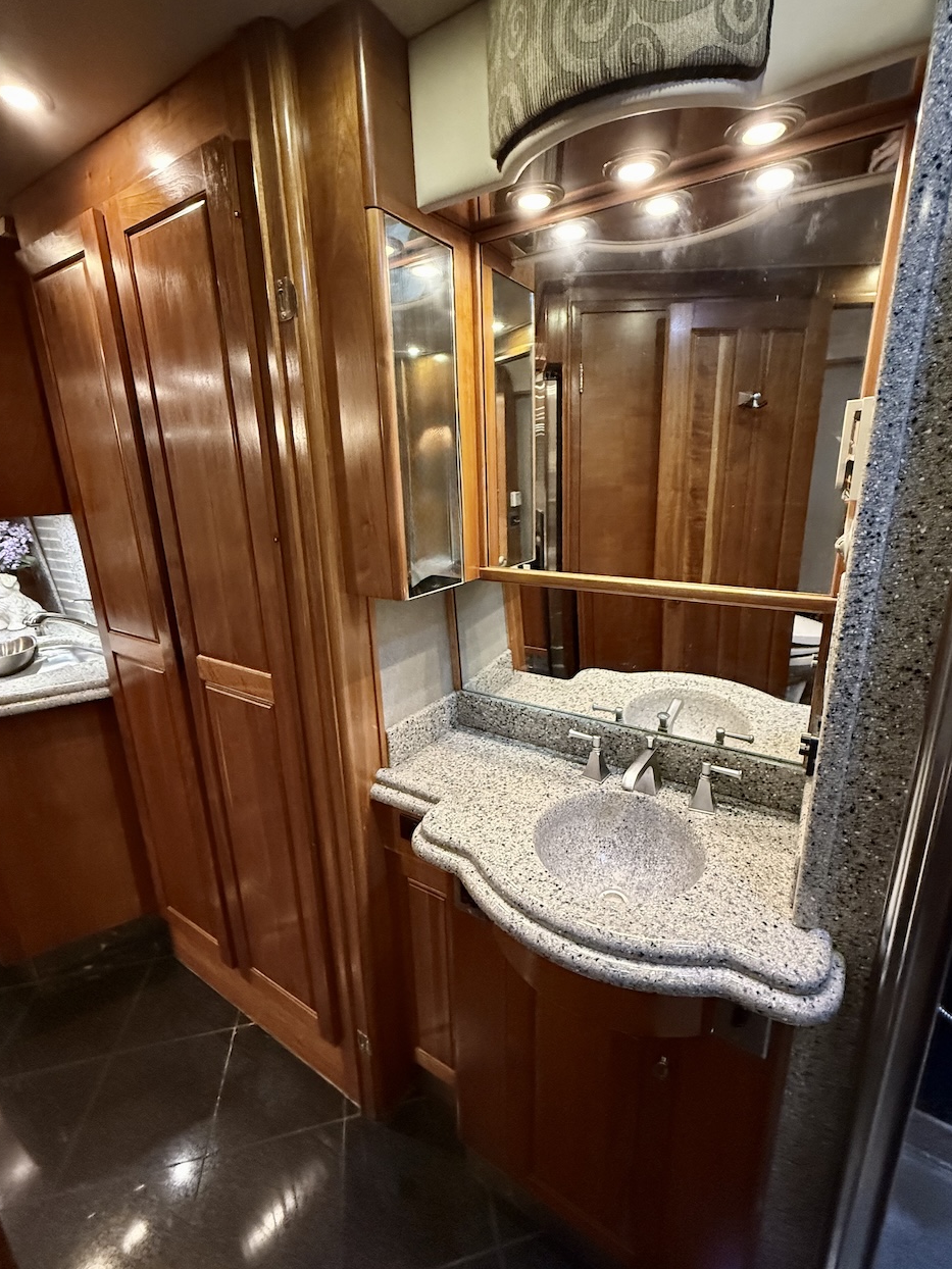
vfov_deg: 98.2
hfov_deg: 81.7
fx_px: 550
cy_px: 627
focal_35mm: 15
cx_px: 495
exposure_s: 1/60
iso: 1000
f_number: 2.2
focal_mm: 2.22
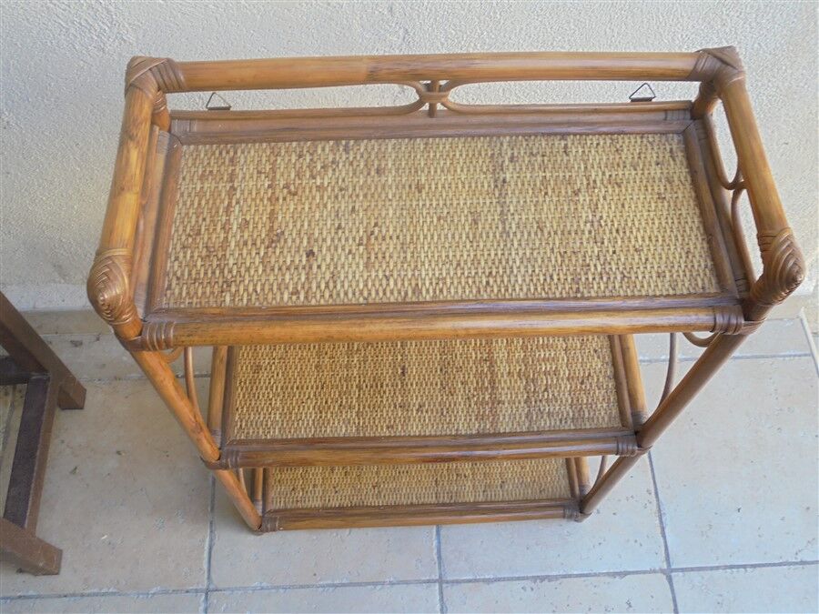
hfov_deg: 54.0
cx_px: 410
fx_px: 804
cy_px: 307
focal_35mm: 34
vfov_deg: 41.8
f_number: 4
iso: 100
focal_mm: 6.1
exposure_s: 1/30
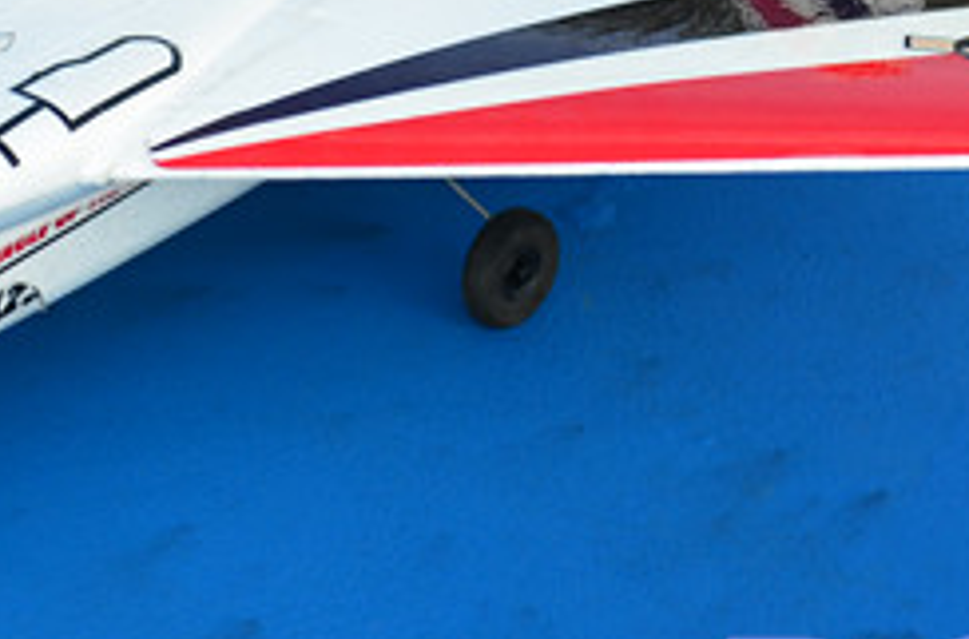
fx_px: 7261
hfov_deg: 7.6
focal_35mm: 271
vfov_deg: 5.0
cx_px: -20
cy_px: -30
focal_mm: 55
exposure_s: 1/320
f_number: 4.5
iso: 100
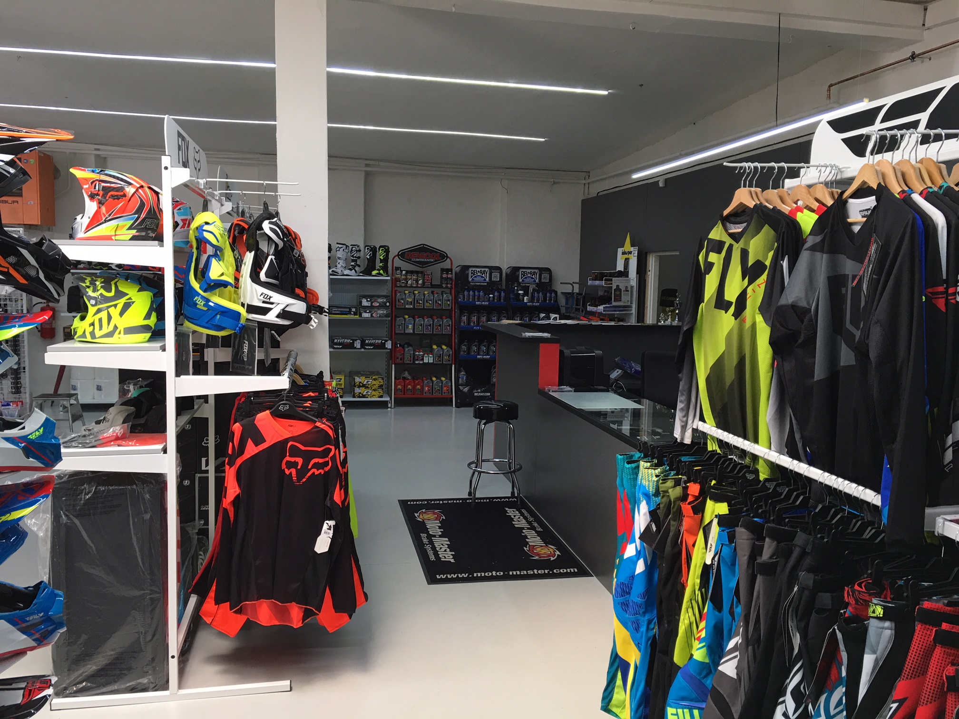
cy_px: 360
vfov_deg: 48.2
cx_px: 480
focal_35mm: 29
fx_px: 803
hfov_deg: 61.7
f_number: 2.2
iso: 40
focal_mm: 4.15
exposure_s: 1/33
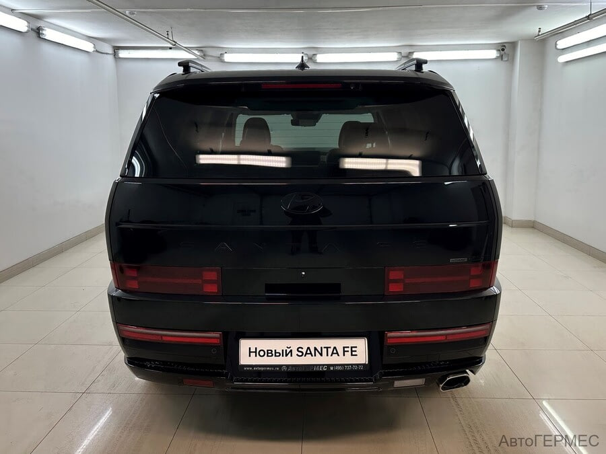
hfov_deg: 71.6
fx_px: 420
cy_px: 227
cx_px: 303
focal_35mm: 24
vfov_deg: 56.8
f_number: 1.78
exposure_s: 1/100
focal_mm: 6.86
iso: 80
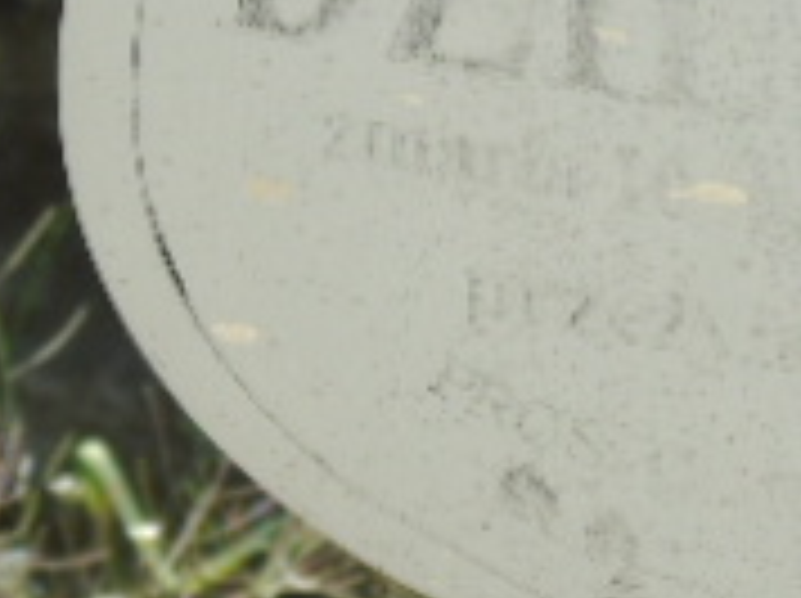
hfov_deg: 2.3
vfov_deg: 1.7
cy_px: 99
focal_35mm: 875
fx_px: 20220
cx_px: 734
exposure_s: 1/320
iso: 80
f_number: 4.8
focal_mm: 43
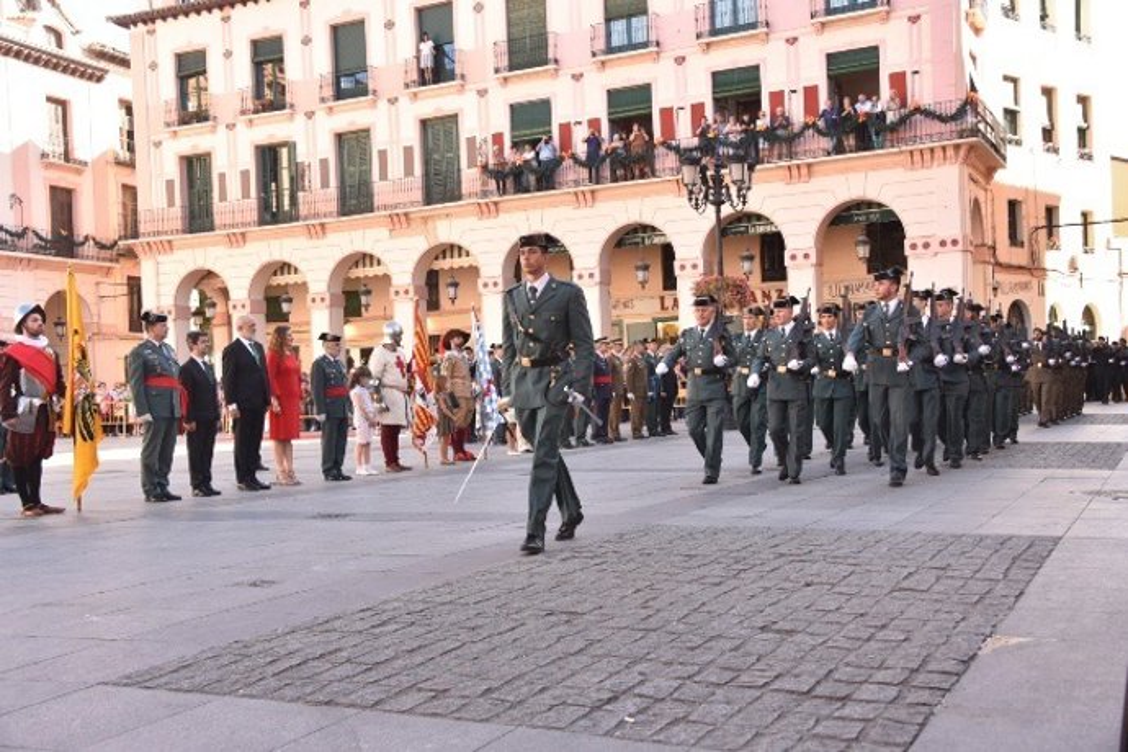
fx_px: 1316
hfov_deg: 46.4
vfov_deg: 31.9
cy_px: 376
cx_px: 564
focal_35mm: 42
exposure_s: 1/200
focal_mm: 42
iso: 400
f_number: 6.3
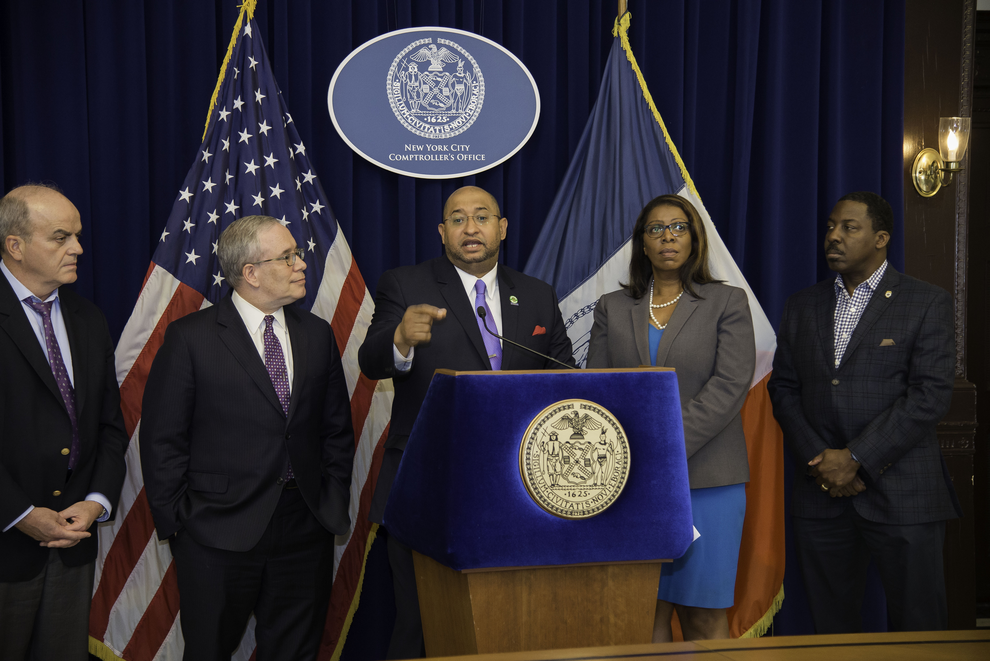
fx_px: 1816
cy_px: 330
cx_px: 495
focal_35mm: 66
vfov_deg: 20.6
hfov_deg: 30.5
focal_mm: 66
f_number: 4
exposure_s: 1/80
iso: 1600
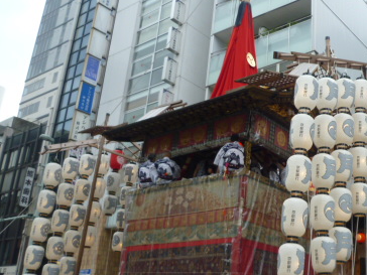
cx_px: 290
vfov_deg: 32.9
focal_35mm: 44
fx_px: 466
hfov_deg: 41.2
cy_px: 147
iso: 80
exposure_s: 1/100
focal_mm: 4.5
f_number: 2.8
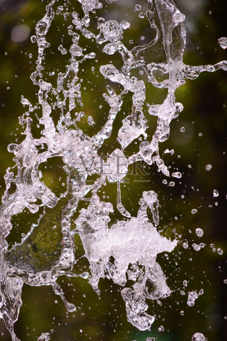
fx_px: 2842
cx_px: 114
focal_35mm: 300
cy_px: 170
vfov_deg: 6.9
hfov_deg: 4.6
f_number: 5.6
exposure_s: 1/4000
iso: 800
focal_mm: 200
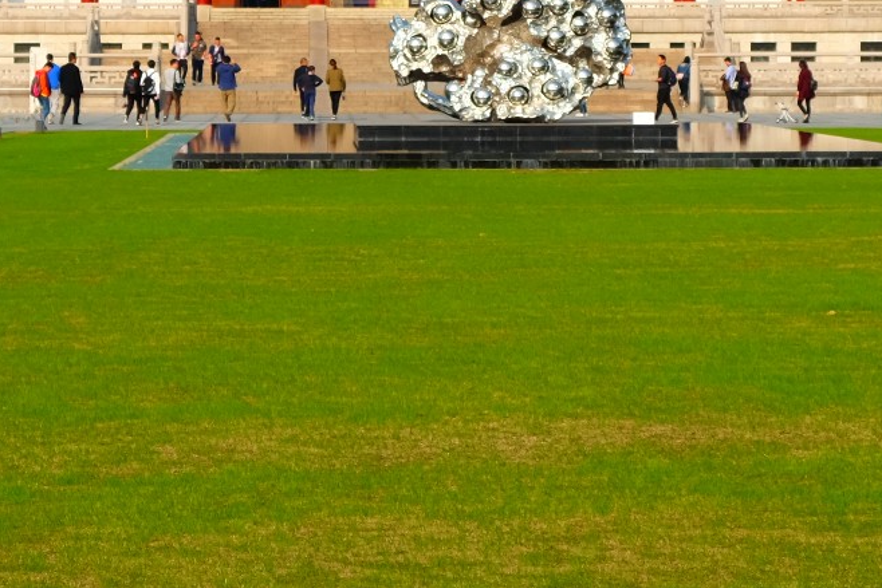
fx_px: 3431
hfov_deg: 14.6
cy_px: -125
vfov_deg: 9.7
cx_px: 378
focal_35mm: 140
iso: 200
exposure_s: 1/400
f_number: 8
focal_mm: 30.2
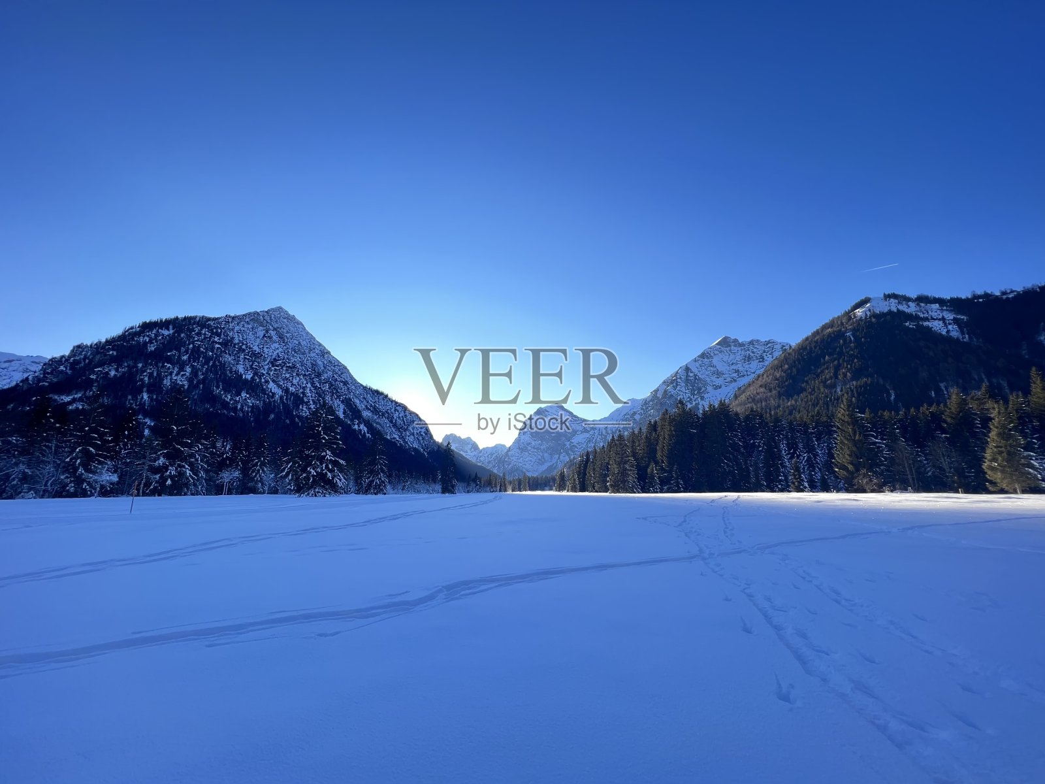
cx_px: 522
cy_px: 392
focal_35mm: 13
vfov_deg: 89.9
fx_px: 392
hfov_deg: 106.2
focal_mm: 1.57
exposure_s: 1/246
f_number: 1.8
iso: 32
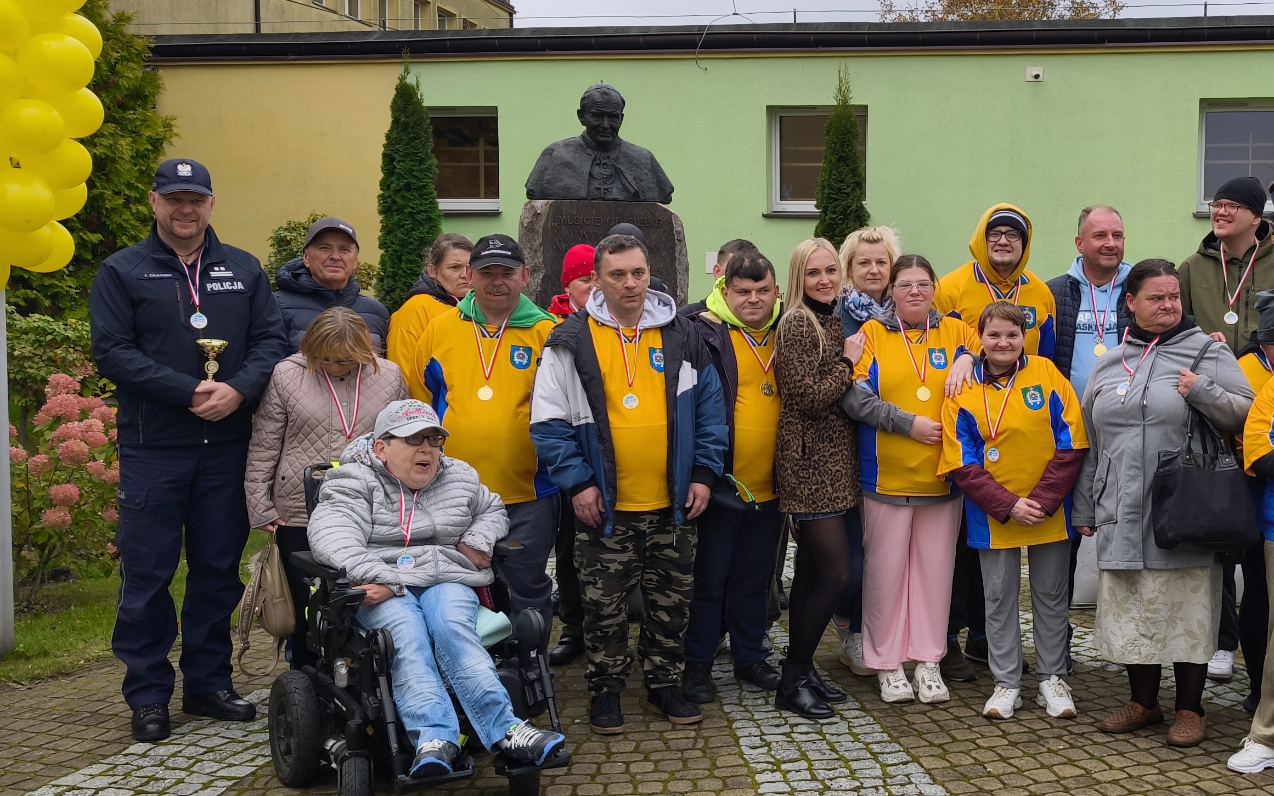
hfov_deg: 44.7
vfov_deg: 29.8
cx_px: 952
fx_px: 1493
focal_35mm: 43
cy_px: 368
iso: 50
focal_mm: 6.57
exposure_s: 1/1110
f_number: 1.6
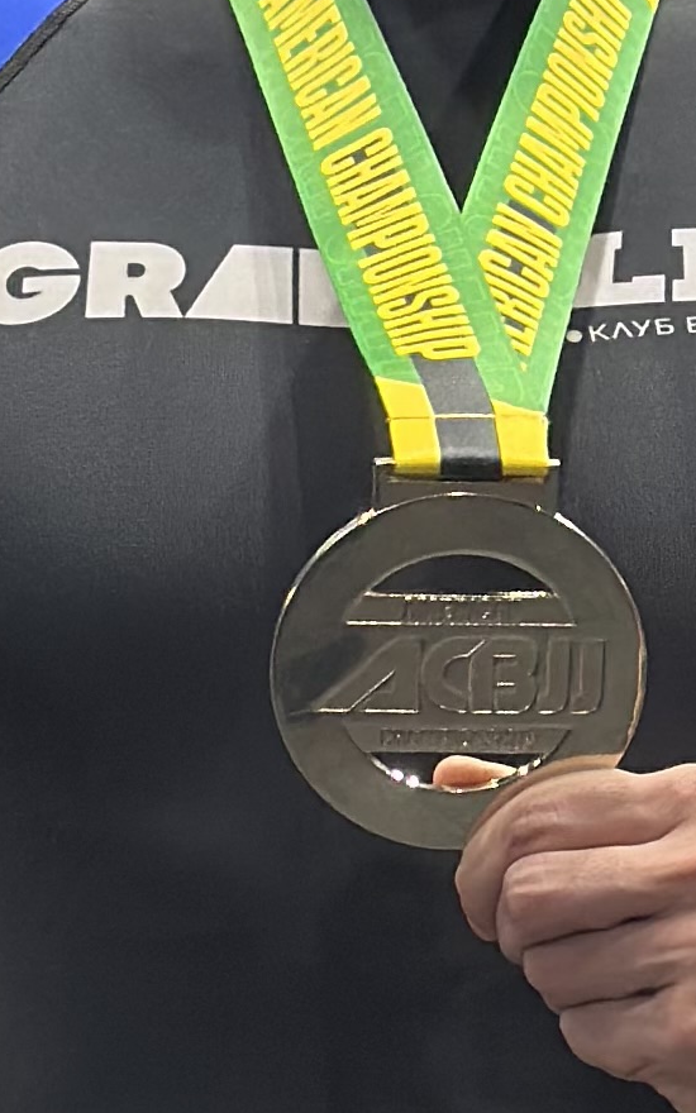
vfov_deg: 9.0
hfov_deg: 5.6
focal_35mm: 233
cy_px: 770
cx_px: 442
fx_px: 7071
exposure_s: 1/60
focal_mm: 6.86
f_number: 1.78
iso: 160
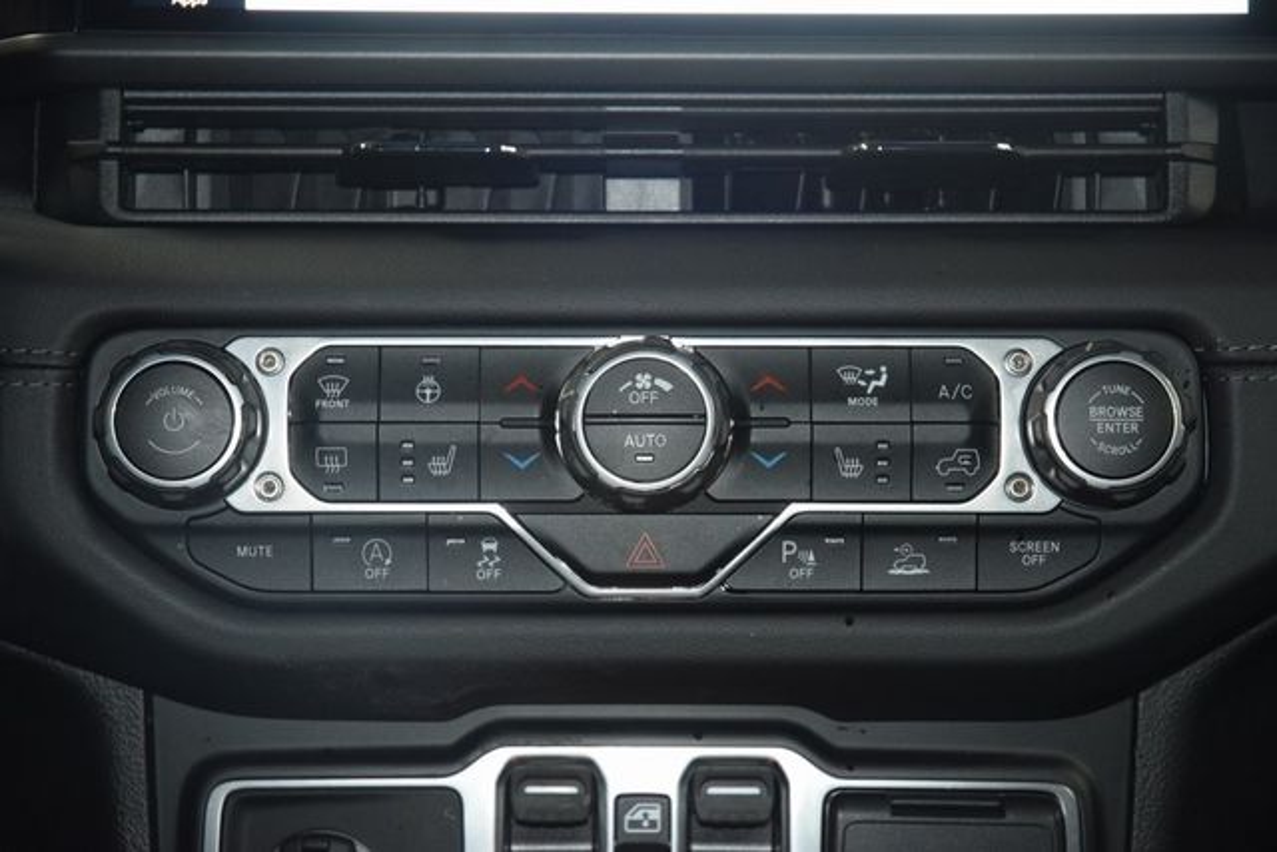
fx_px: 3725
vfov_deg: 13.0
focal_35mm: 105
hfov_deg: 19.5
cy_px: 426
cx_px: 638
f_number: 4.5
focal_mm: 70
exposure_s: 1/30
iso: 1800
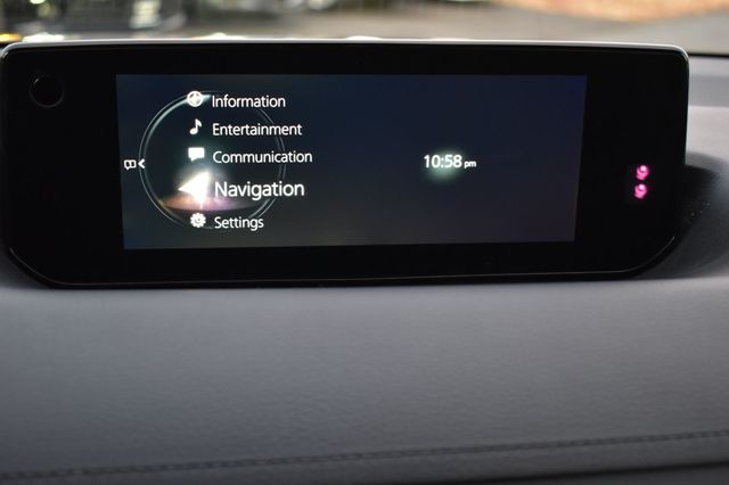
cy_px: 242
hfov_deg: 38.9
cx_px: 364
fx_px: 1032
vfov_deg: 26.5
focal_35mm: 51
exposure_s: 1/15
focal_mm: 34
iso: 1600
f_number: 4.8
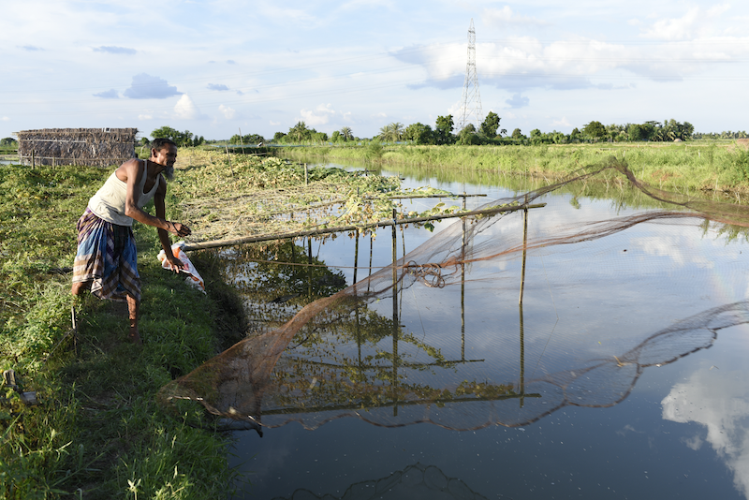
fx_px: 728
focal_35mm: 35
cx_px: 374
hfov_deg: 54.4
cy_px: 250
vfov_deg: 37.9
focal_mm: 35
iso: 200
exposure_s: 1/400
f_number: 5.6
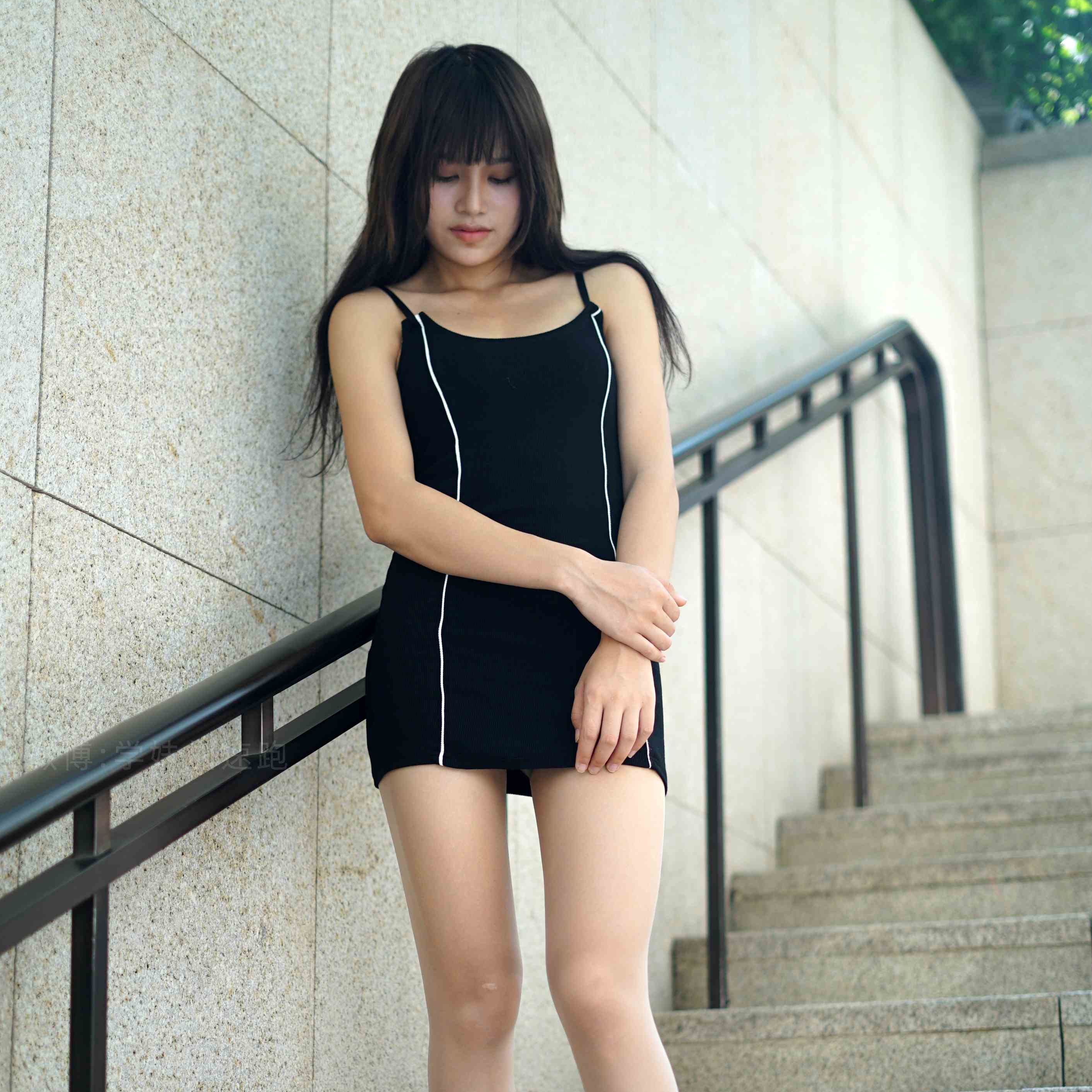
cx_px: 548
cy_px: 793
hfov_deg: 26.9
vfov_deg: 26.6
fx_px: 2284
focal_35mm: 64
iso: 200
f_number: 1.8
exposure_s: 1/640
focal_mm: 50
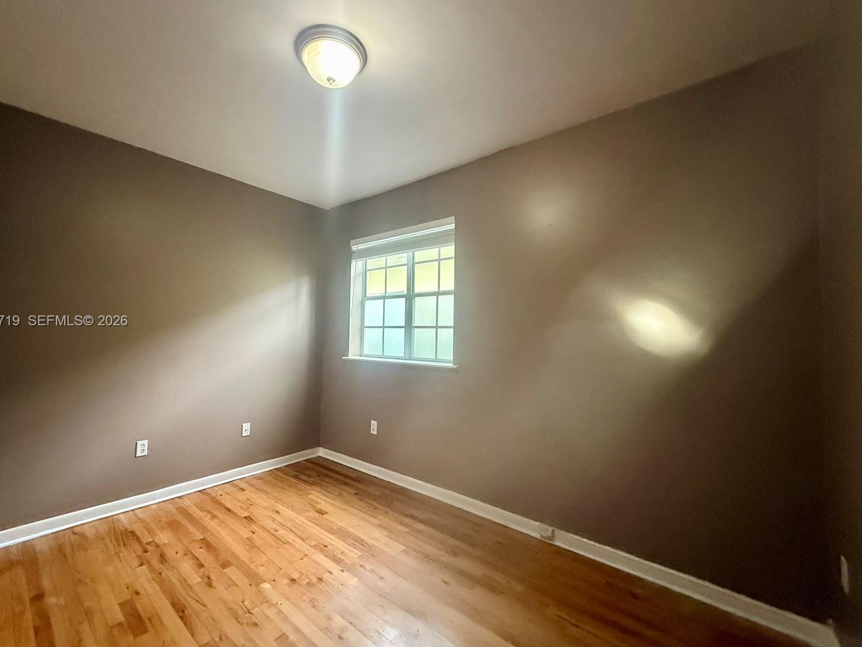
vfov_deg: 81.8
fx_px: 374
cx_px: 410
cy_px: 322
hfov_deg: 98.1
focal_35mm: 15
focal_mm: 2.22
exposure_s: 1/60
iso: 640
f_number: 2.2
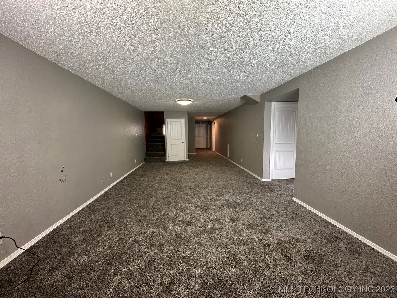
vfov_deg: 85.7
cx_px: 198
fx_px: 161
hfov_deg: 102.1
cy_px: 149
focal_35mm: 14
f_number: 2.2
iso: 200
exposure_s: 1/60
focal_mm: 2.22
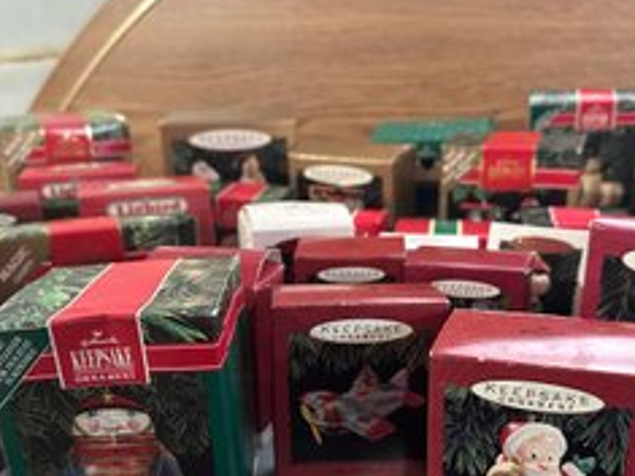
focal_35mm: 35
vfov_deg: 40.3
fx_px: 642
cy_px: 307
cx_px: 358
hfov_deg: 52.5
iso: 800
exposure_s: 1/40
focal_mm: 6.86
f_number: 1.78
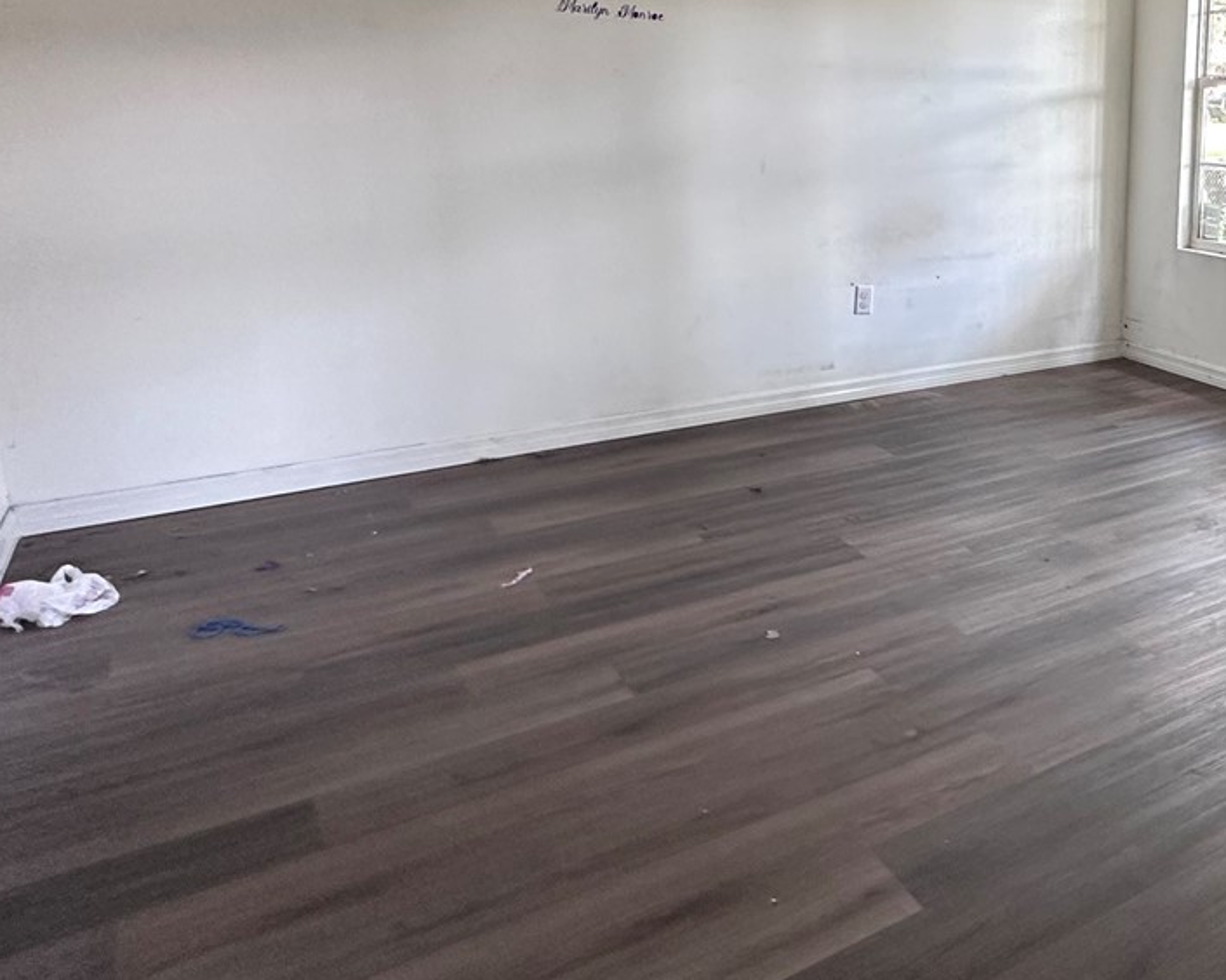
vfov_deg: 46.2
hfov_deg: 50.1
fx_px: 1125
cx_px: 1125
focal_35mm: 31
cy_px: 304
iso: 320
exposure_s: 1/63
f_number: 2.2
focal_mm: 2.22
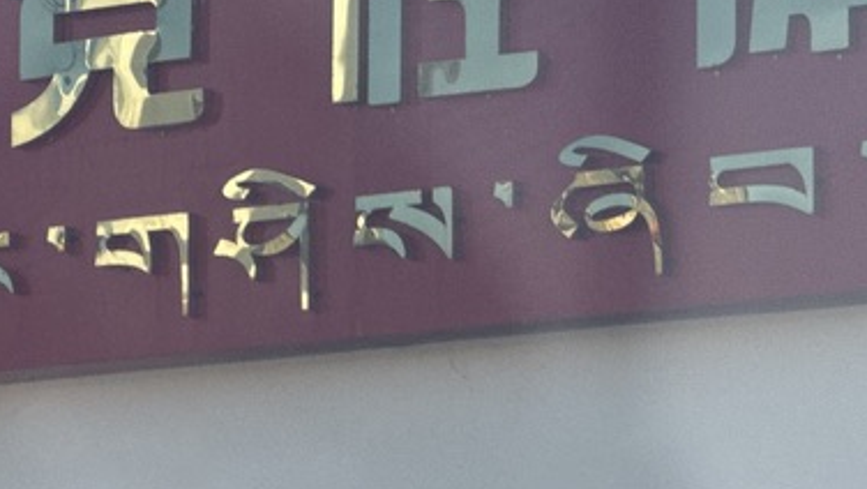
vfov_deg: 3.4
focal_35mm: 356
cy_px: 332
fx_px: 8189
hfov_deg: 6.1
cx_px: 171
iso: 50
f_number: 2.8
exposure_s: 1/990
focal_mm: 15.66
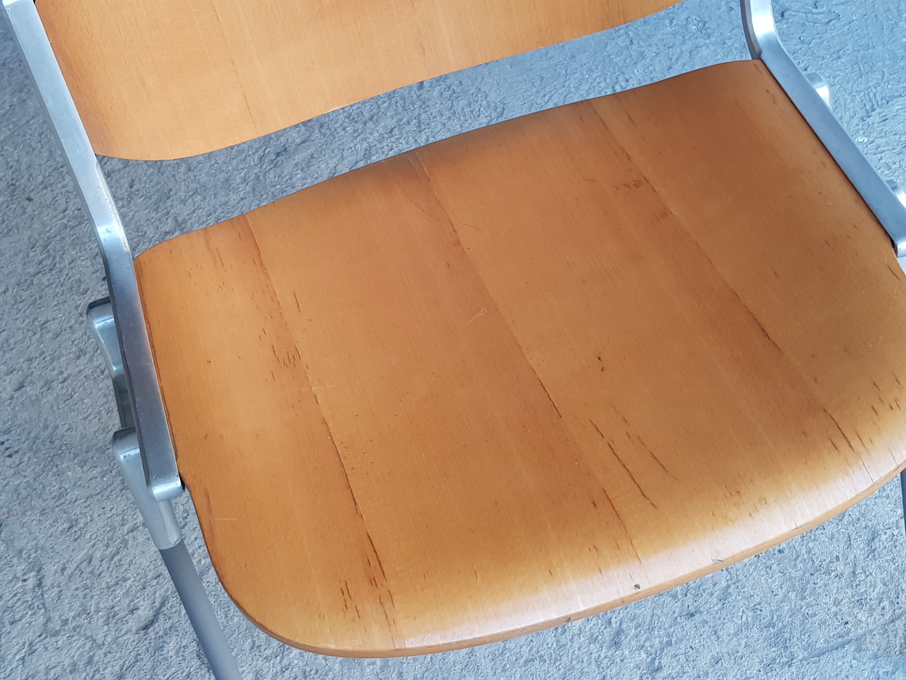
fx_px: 680
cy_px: 340
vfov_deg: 53.1
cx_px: 453
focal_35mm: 26
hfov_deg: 67.3
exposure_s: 1/50
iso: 50
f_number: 1.7
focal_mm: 4.2
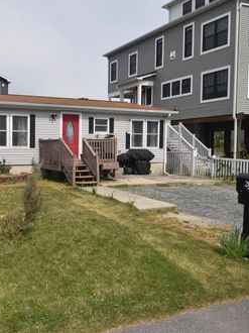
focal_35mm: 35
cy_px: 166
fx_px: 336
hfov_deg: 39.4
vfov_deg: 52.7
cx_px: 58
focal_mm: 16
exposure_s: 1/200
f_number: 11
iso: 100
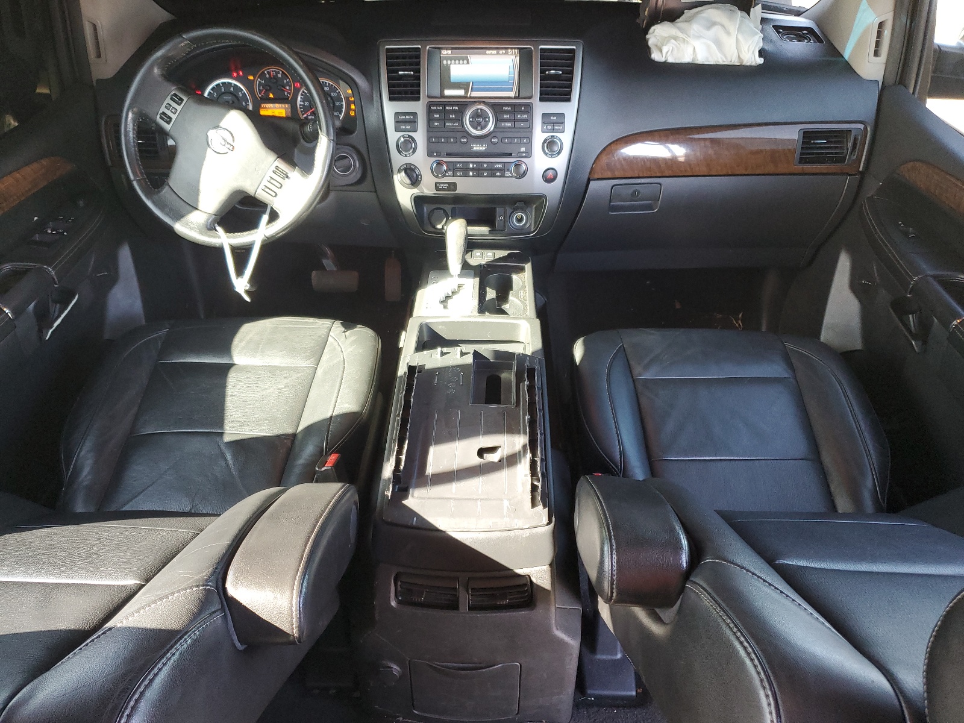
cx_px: 482
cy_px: 362
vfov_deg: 53.1
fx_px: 724
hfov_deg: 67.3
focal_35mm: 26
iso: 150
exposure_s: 1/60.2
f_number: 1.5
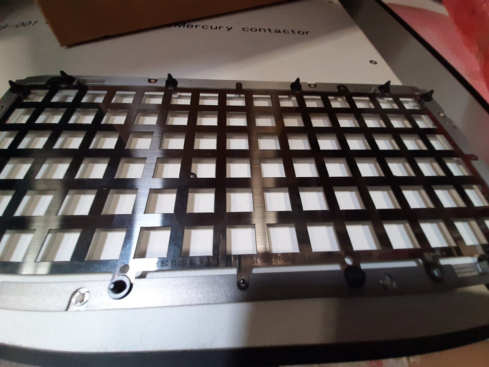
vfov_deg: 89.9
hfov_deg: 106.2
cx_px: 244
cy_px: 184
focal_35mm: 13
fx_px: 184
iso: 200
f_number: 2.2
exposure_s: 1/25
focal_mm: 1.42
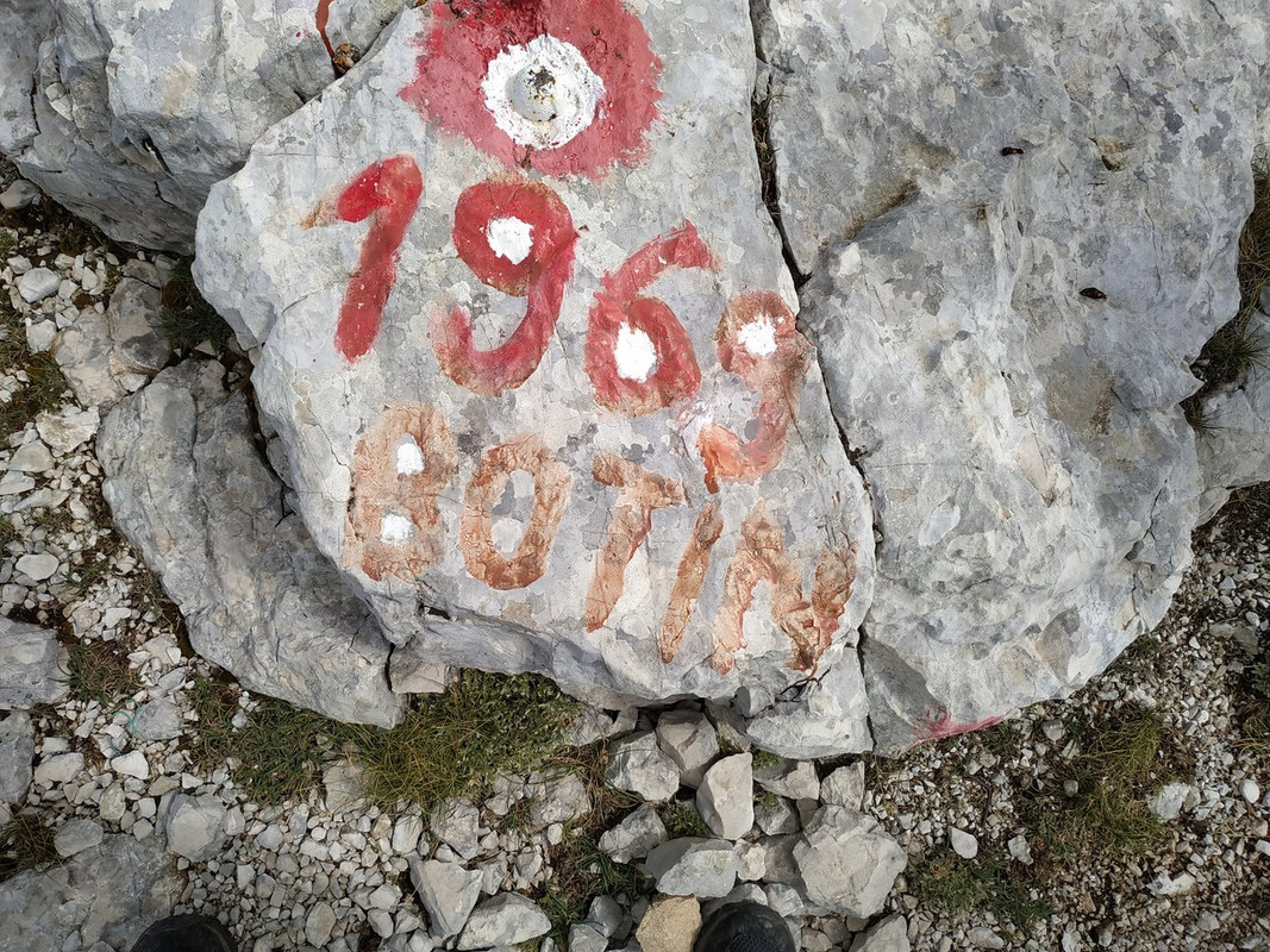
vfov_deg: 56.8
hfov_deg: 71.6
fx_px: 880
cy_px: 476
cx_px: 635
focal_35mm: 24
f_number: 1.9
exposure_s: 1/2423
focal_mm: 3.94
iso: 100
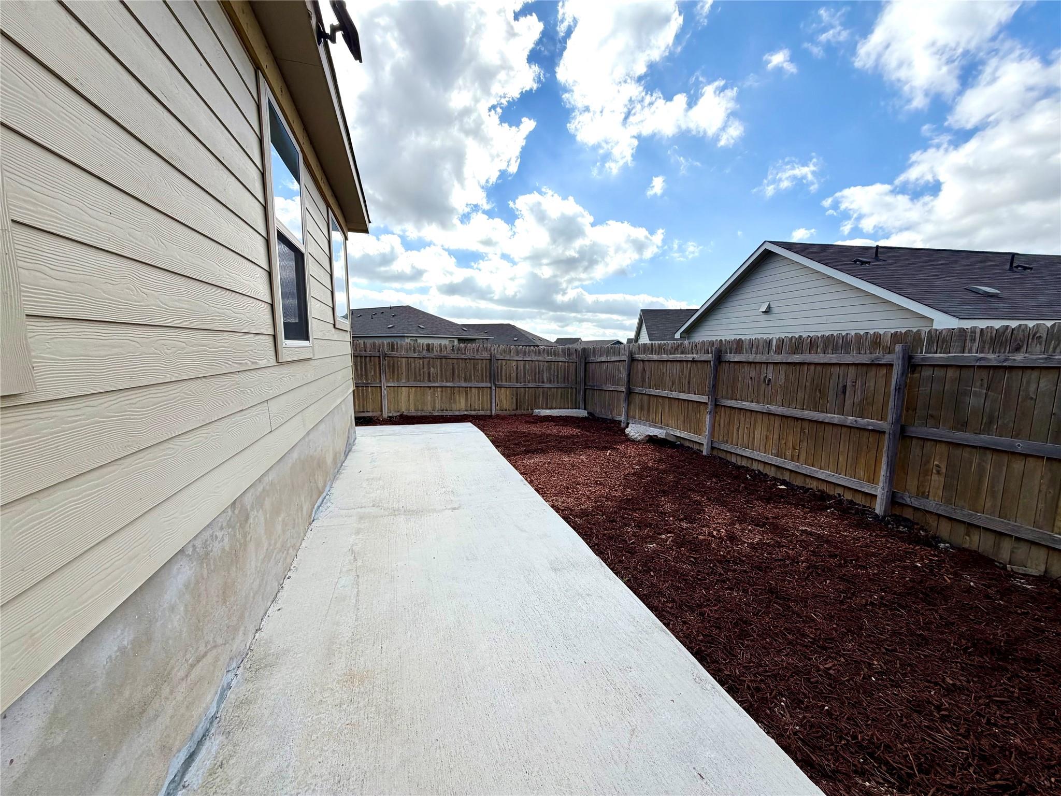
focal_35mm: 14
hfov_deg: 102.1
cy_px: 398
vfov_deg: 85.7
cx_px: 530
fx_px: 429
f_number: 2.2
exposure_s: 1/1235
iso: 25
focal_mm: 2.22
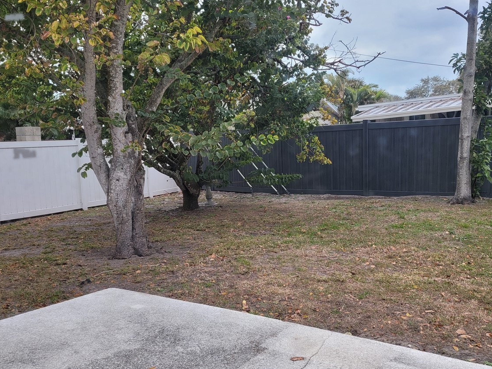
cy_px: 190
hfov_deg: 50.1
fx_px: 526
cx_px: 228
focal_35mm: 37
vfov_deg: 38.7
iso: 40
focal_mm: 5.4
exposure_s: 1/189
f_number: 1.8
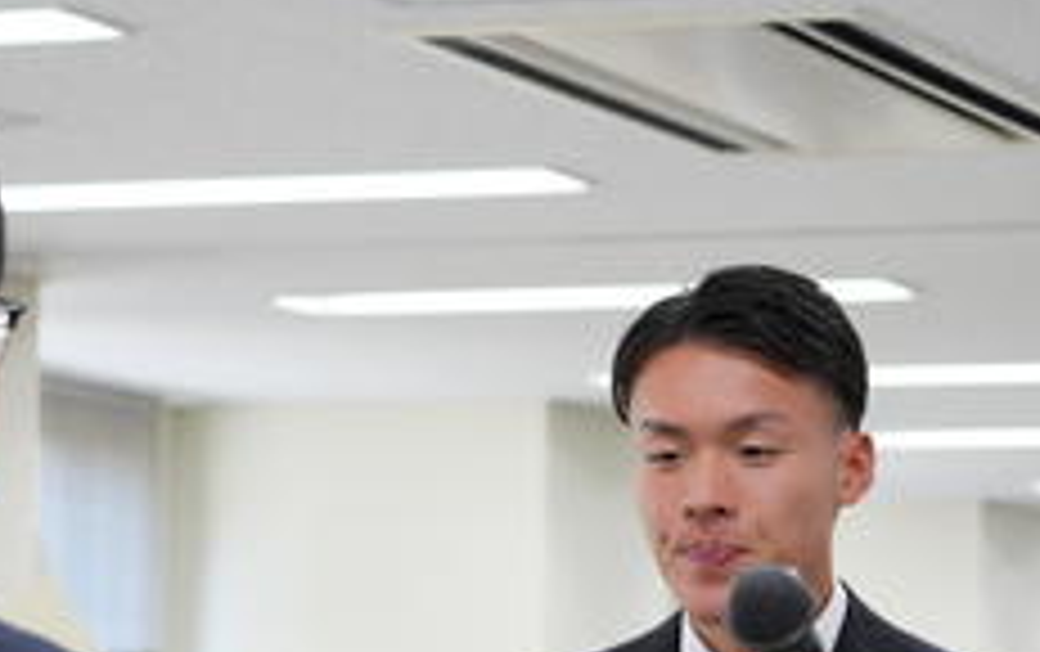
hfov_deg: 11.3
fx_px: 5250
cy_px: 564
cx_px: 437
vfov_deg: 7.1
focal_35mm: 185
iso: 800
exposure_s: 1/125
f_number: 4.5
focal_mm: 70
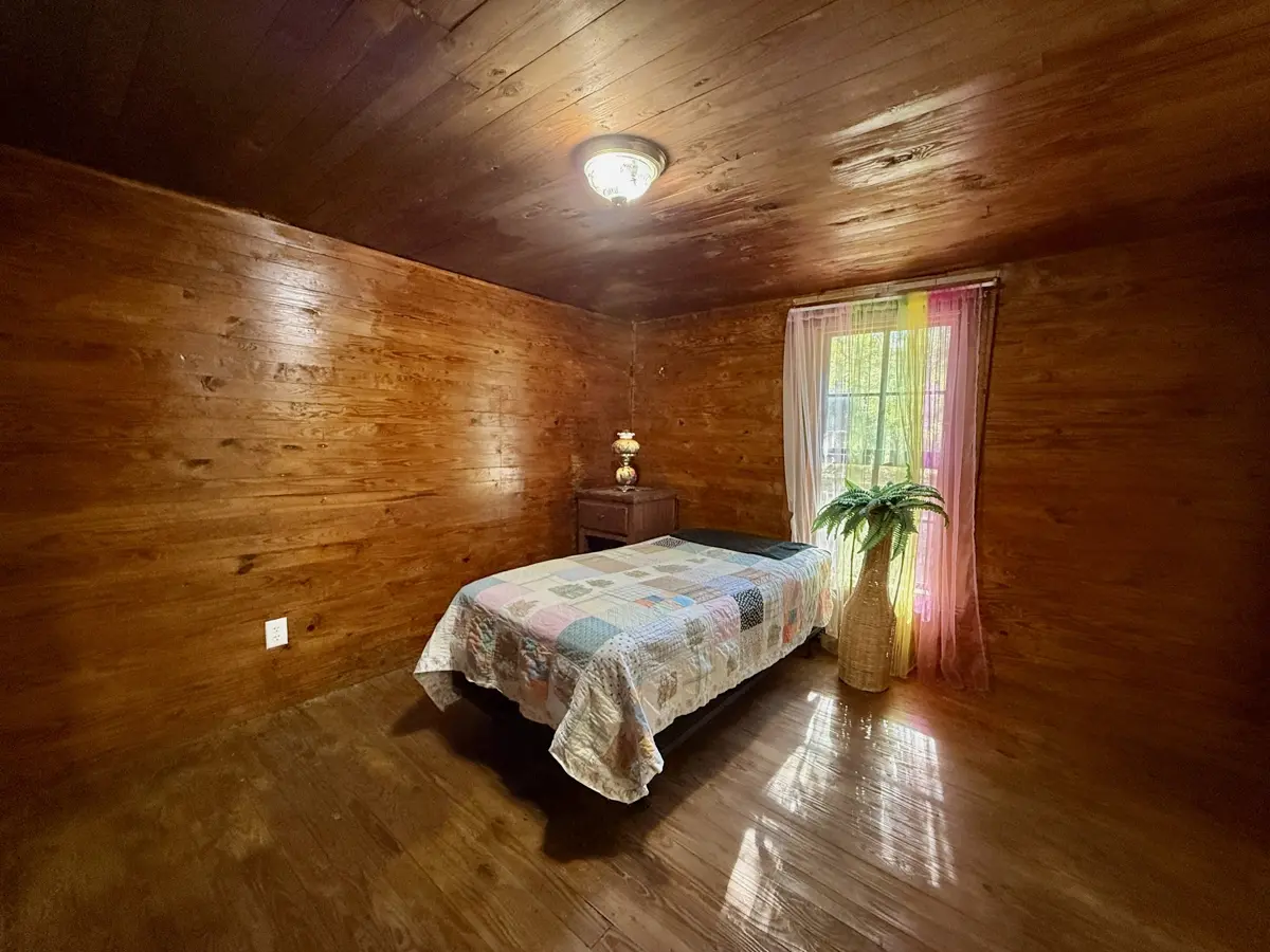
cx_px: 635
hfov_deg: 102.1
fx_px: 514
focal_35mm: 14
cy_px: 476
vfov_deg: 85.7
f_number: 2.2
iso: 500
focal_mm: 2.22
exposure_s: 1/60
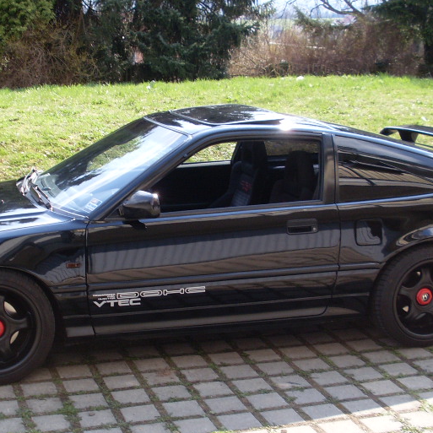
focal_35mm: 67
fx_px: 948
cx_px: 184
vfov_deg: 25.7
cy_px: 226
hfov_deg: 25.7
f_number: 7.7
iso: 80
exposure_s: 1/60
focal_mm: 6.3
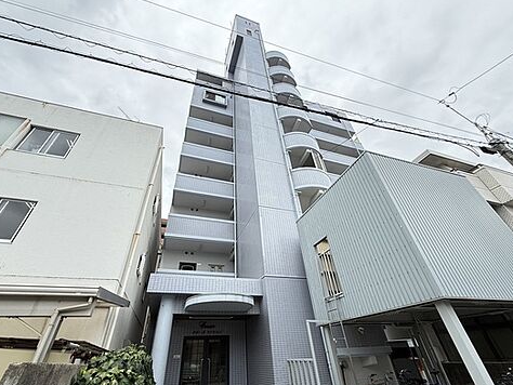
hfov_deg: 98.1
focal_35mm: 15
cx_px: 248
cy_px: 200
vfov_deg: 81.8
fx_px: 222
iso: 64
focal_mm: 2.22
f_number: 2.2
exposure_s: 1/602
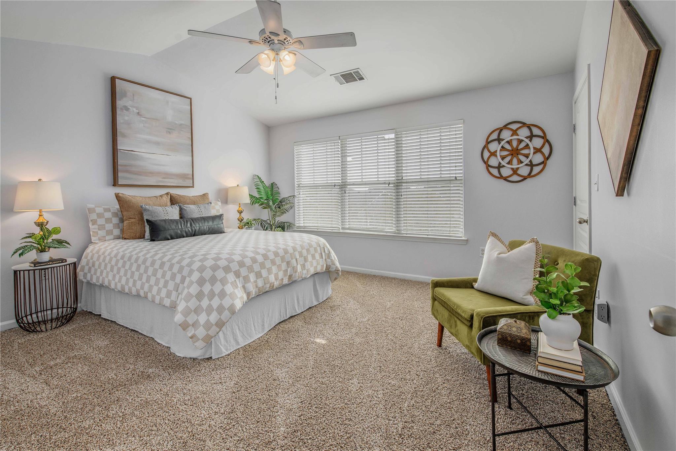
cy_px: 226
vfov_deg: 77.3
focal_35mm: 15
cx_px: 338
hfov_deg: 100.4
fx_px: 282
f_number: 7.1
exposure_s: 1/40
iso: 250
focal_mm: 15
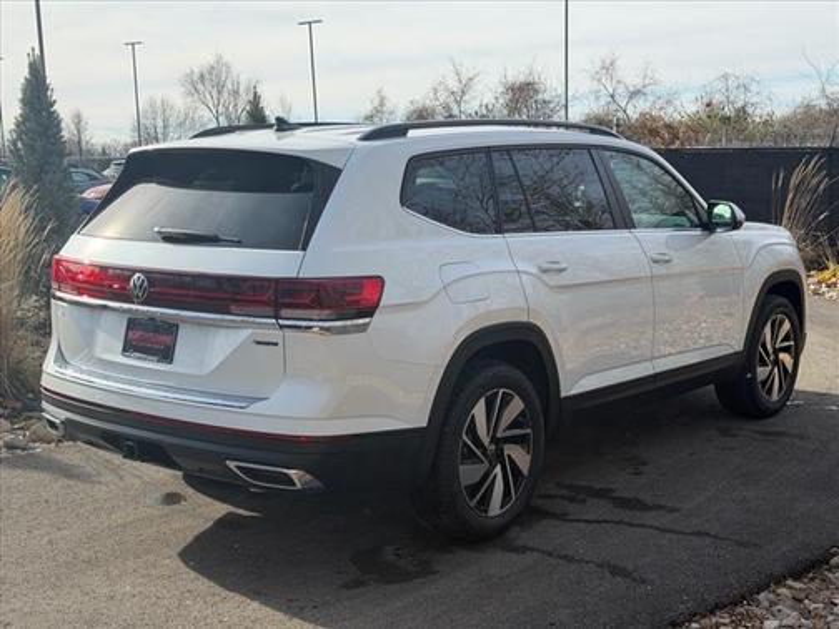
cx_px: 420
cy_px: 314
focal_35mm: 48
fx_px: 1163
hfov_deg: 39.7
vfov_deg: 30.3
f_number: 1.78
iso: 80
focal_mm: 6.76
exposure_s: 1/3534
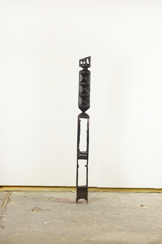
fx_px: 864
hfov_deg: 10.7
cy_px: 122
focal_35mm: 128
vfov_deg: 16.1
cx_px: 81
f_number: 9
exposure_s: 1/5
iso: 160
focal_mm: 85
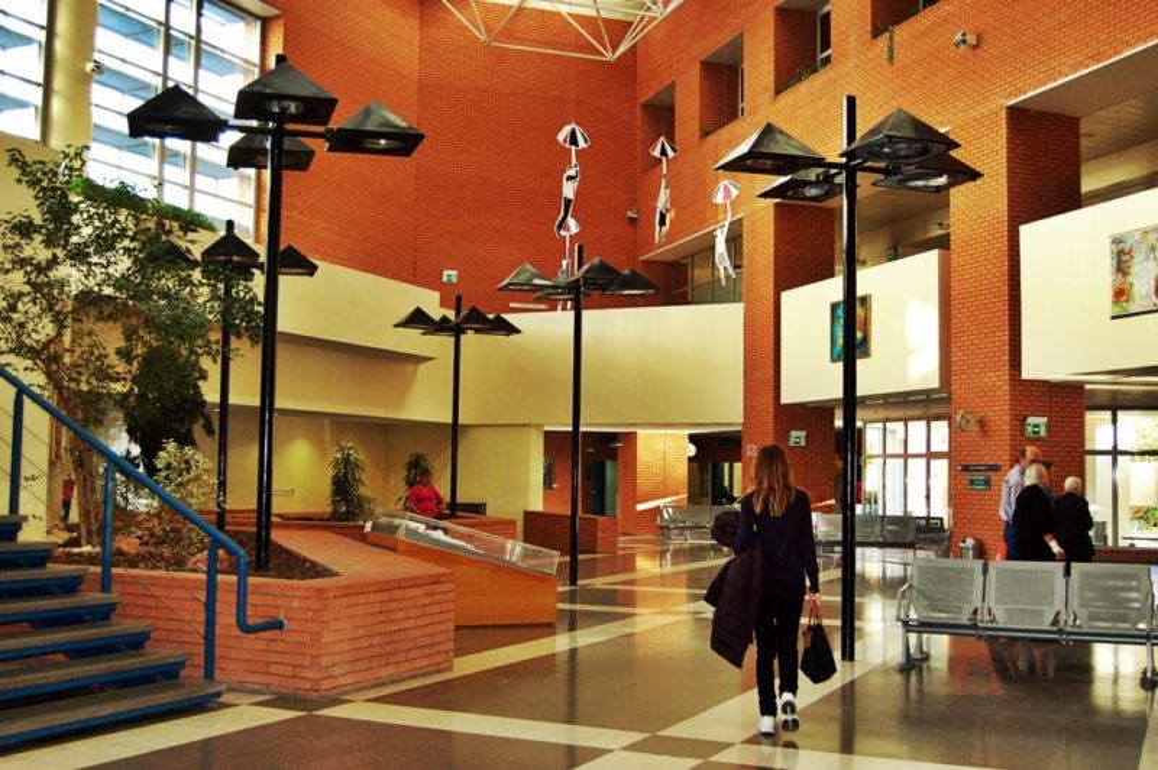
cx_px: 579
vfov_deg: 34.2
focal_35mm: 39
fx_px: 1253
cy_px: 385
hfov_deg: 49.6
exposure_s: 1/60
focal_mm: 26
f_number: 4
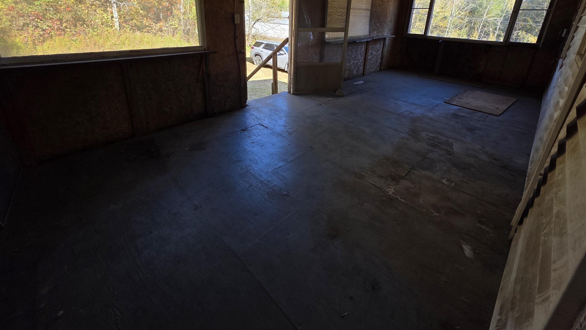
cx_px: 288
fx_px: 233
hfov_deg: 103.0
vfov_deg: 67.9
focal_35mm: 15
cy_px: 102
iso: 40
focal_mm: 2.2
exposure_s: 1/308
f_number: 1.9
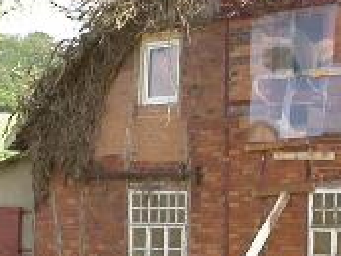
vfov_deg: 8.4
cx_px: 284
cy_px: 183
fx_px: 1735
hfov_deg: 11.2
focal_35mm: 176
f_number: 5.3
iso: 100
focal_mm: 7.85
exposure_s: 1/212
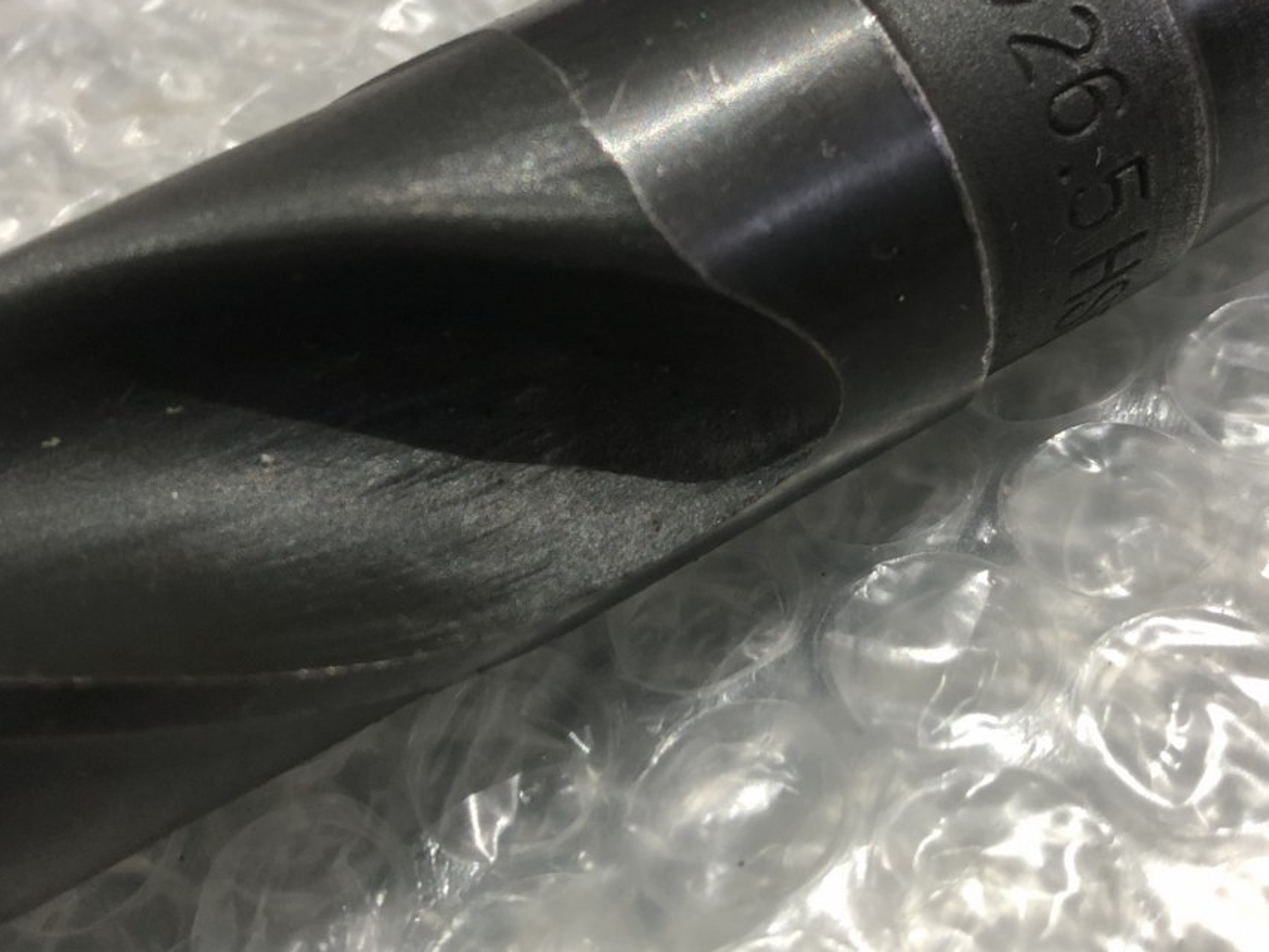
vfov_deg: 34.0
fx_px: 1540
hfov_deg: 44.8
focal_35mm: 42
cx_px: 637
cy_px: 314
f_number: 1.8
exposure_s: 1/15
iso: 50
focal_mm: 3.99
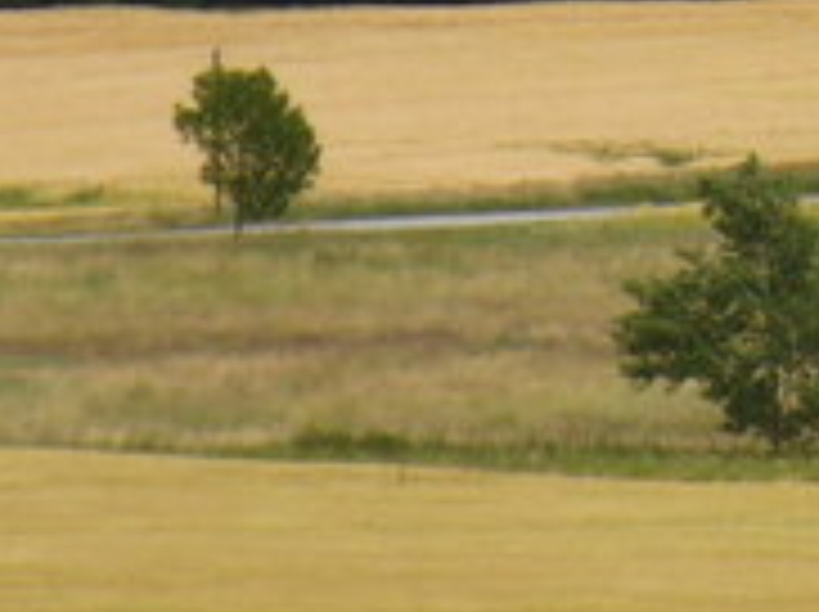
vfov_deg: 1.6
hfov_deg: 2.1
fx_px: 22494
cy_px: -601
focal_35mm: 952
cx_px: 1746
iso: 80
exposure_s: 1/125
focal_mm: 36.6
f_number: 9
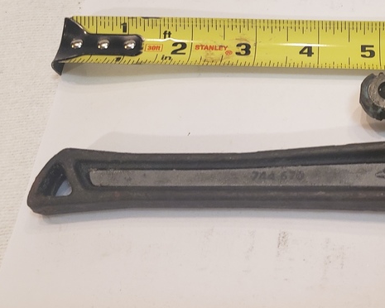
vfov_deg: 27.3
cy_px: 84
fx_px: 627
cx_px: 369
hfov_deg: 31.9
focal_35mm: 55
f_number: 1.5
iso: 200
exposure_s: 1/60
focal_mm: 4.3
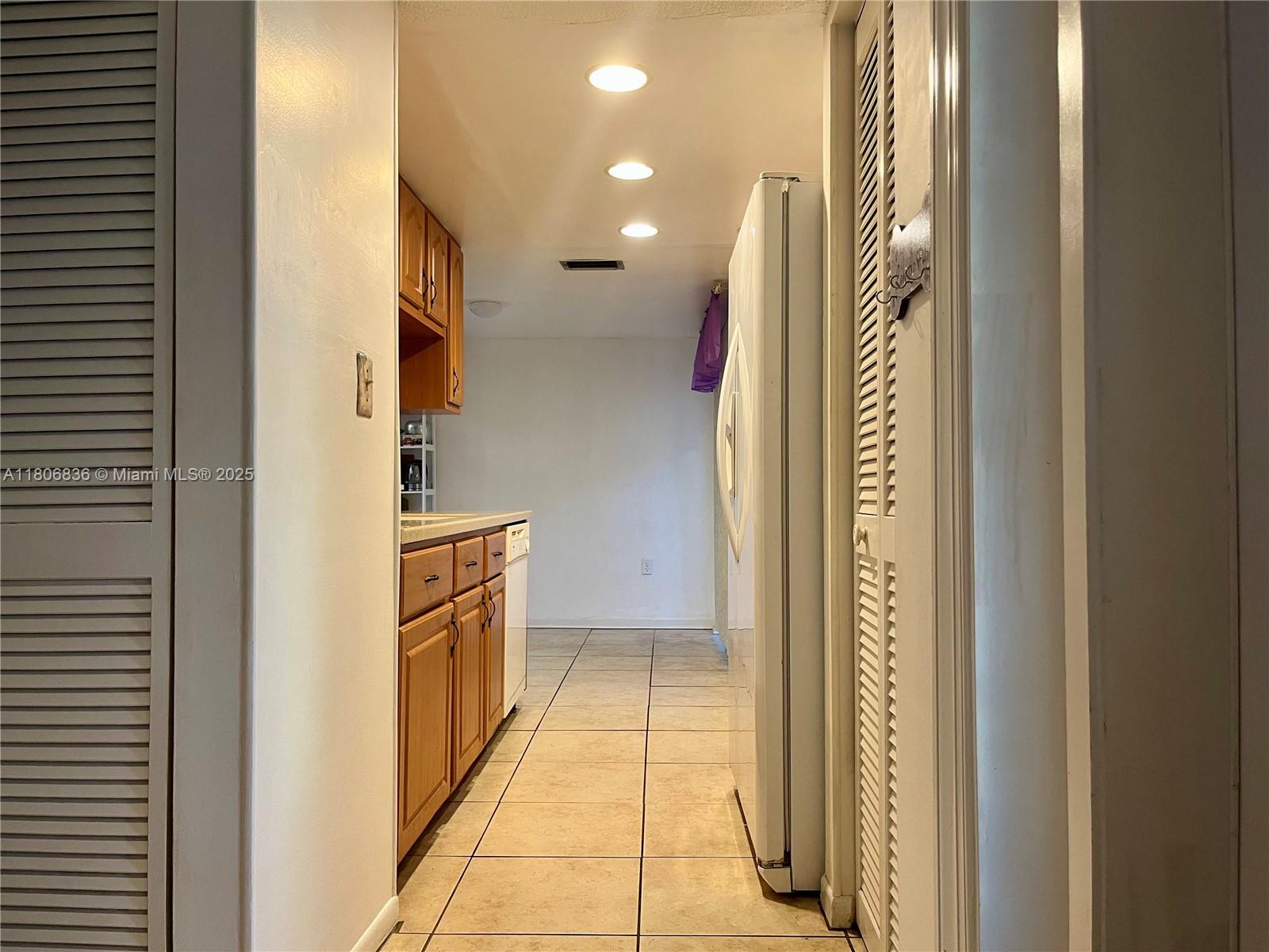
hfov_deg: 67.3
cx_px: 634
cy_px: 476
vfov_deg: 53.1
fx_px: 953
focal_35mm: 26
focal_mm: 5.1
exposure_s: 1/60
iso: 160
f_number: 1.6
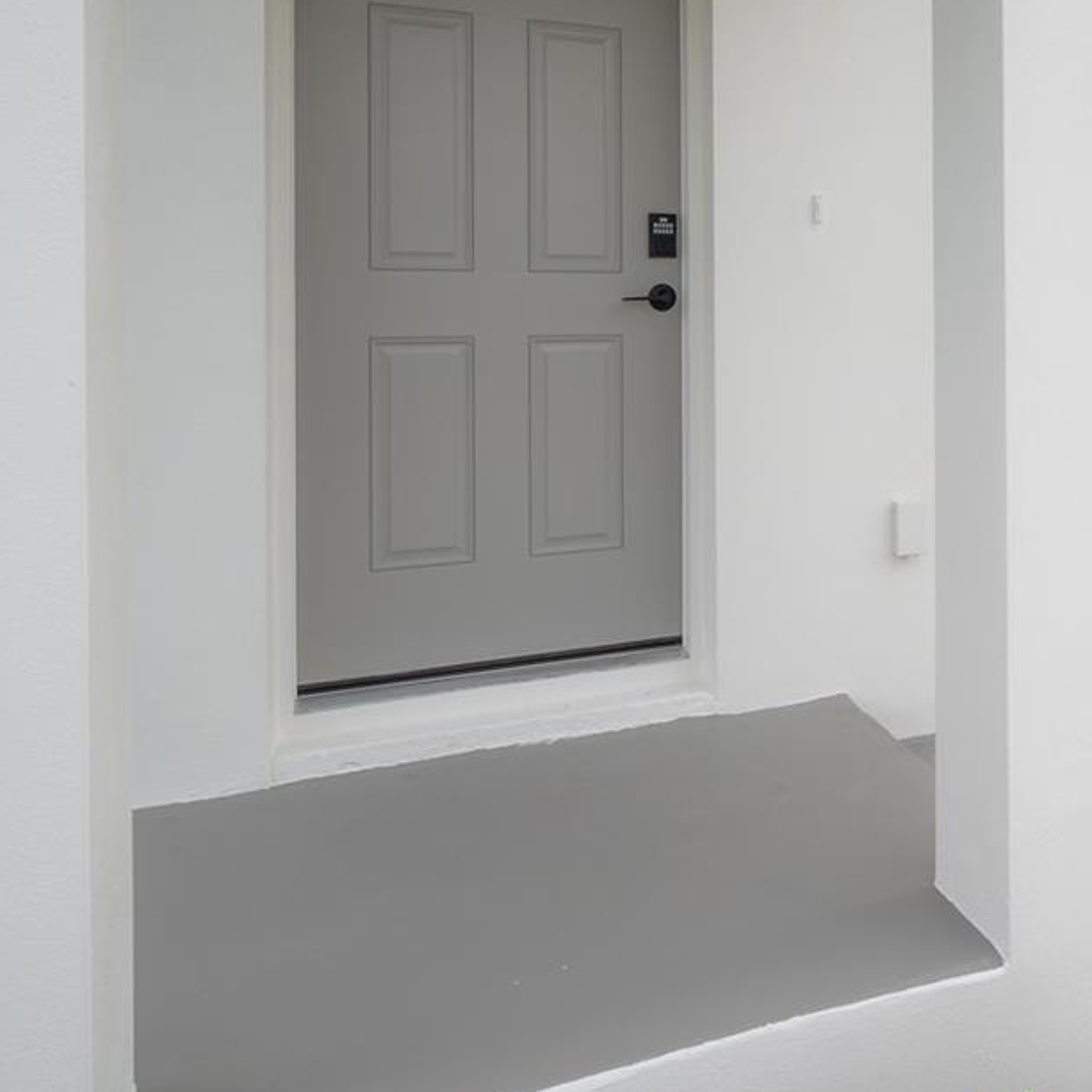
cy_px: 297
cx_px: 935
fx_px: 1106
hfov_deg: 48.3
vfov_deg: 50.7
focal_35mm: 31
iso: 320
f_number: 9
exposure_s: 1/640
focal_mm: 14
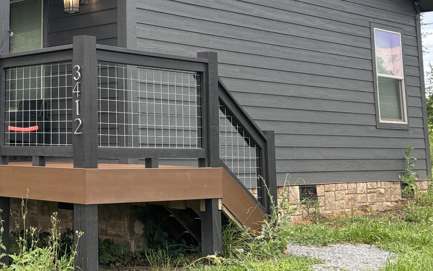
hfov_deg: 29.9
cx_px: 23
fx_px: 767
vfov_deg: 19.6
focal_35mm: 65
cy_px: 27
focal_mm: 5.96
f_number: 1.6
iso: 50
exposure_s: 1/490
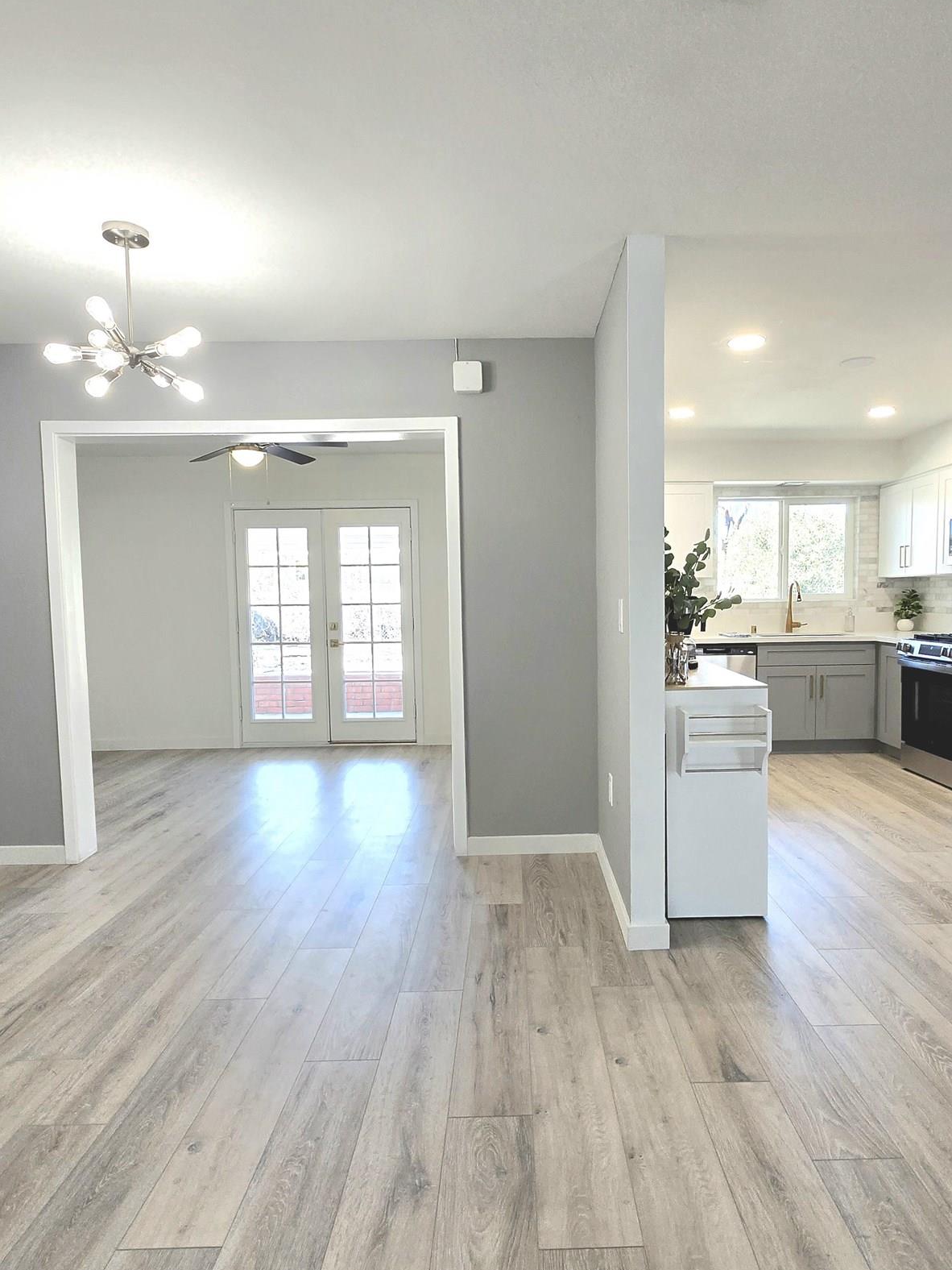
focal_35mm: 19
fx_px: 697
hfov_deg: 68.5
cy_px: 637
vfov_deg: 84.7
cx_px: 528
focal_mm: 1.7
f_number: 2.2
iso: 50
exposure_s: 1/60.2
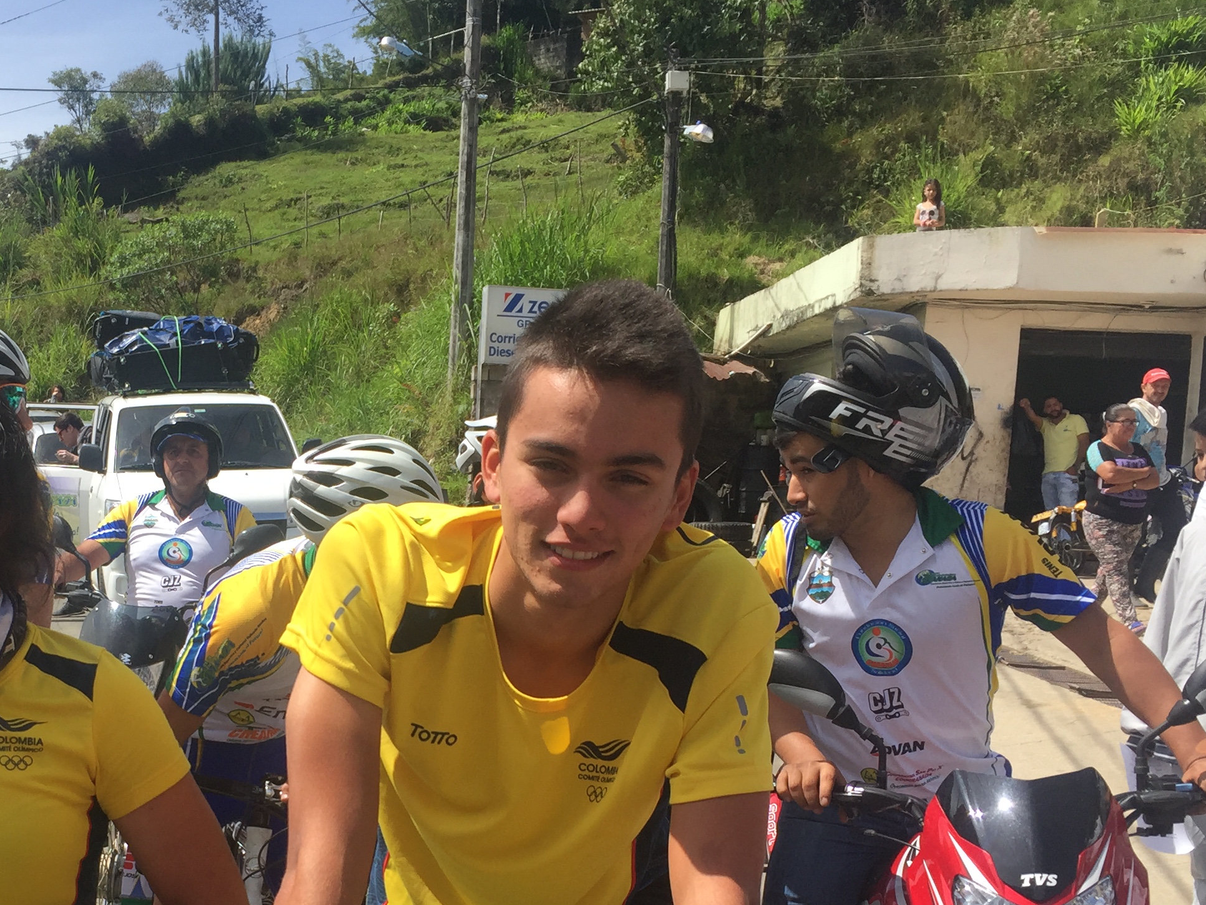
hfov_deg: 38.0
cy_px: 728
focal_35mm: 49
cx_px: 314
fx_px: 1707
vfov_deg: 29.0
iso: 32
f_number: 2.2
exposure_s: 1/1464
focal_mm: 4.15
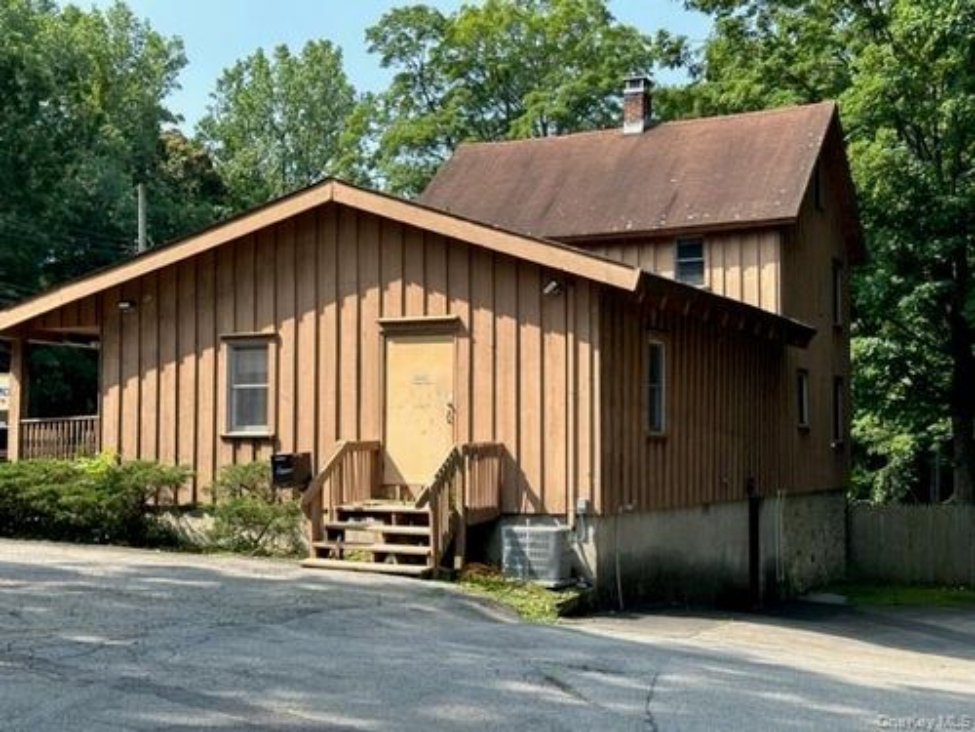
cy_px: 366
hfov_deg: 39.7
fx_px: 1352
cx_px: 488
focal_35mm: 48
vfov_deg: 30.3
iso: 64
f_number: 1.78
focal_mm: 6.86
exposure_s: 1/1133
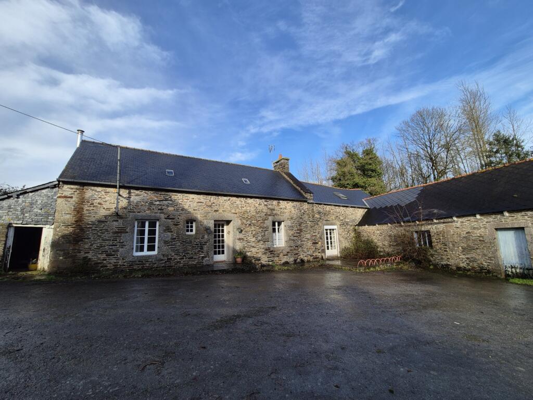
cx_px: 266
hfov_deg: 106.2
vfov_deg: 89.9
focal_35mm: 13
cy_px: 200
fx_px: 200
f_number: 2.2
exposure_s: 1/908
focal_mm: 2.2
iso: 50
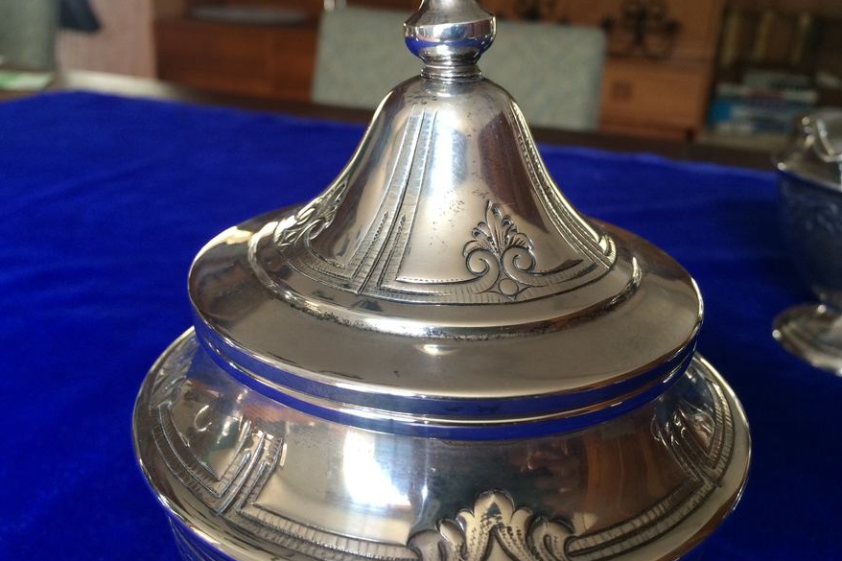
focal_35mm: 32
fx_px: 748
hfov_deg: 58.7
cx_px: 413
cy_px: 250
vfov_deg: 41.0
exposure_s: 1/30
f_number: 2.2
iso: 80
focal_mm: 4.12
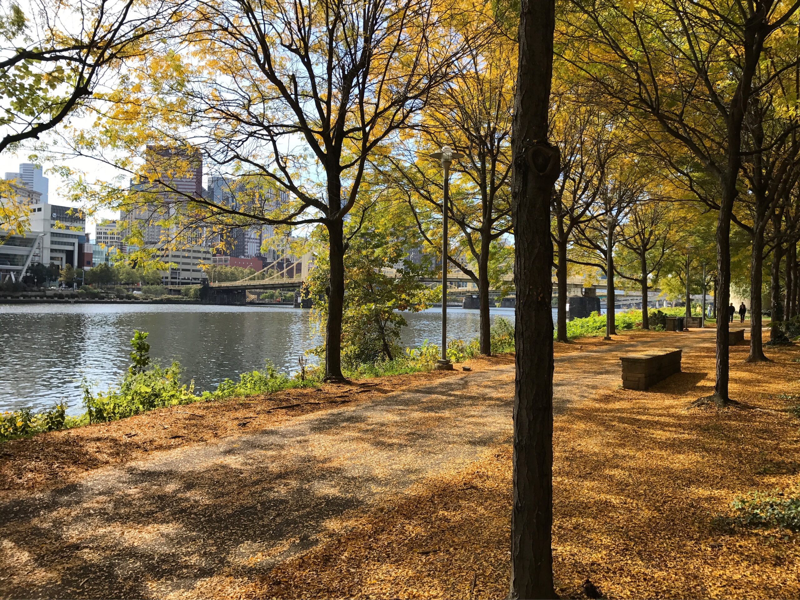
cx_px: 400
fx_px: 647
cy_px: 300
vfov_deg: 49.7
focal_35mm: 28
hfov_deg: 63.5
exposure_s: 1/1114
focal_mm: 3.99
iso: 20
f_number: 1.8
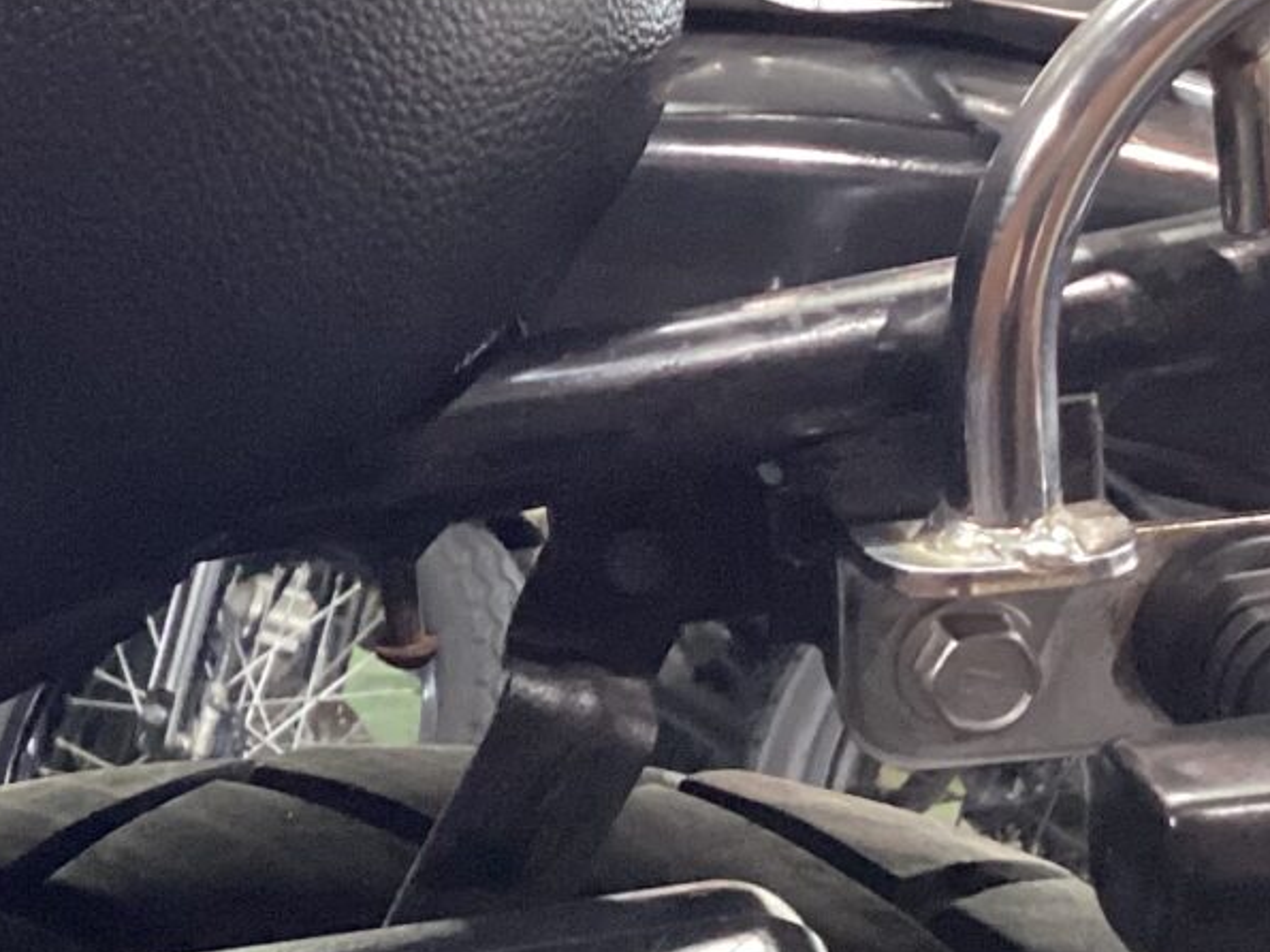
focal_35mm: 100
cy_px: 587
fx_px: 3668
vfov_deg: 14.8
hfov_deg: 18.9
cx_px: -92
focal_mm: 3.3
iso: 250
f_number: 2.4
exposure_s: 1/40
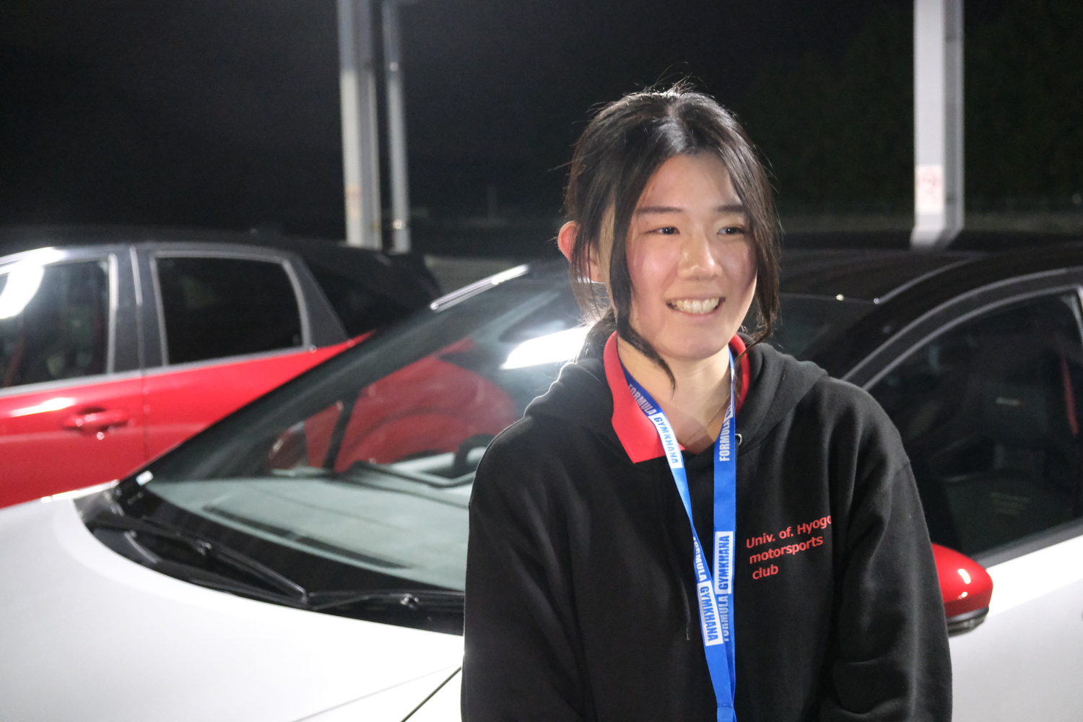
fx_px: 1624
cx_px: 542
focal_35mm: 54
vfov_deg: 25.1
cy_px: 361
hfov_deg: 36.9
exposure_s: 1/105
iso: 10000
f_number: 3.6
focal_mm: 35.8
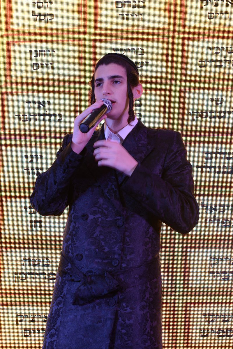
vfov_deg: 28.8
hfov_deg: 19.5
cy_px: 174
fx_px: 680
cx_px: 116
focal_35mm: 70
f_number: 6.3
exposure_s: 1/100
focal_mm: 70
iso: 1600
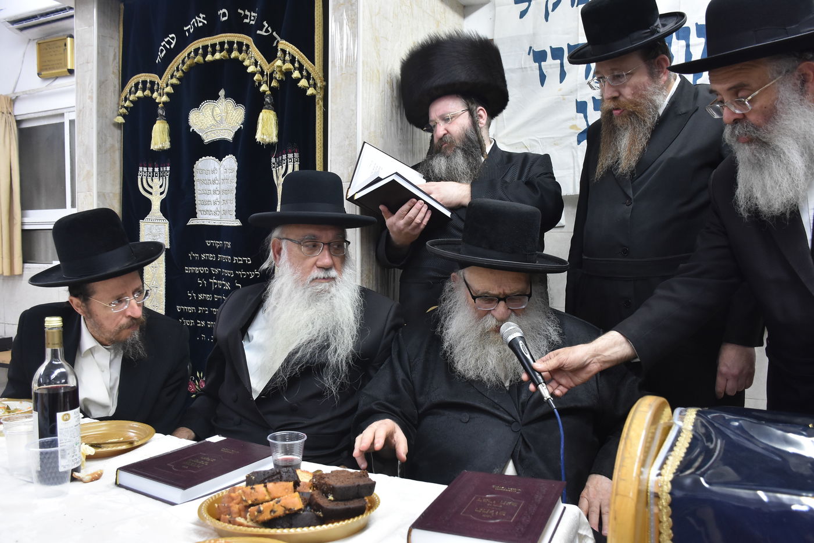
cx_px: 407
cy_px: 272
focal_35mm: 30
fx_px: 678
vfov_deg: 43.6
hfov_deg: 61.9
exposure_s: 1/60
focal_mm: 20
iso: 1250
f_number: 5.6
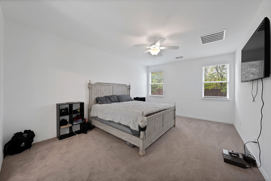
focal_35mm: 12
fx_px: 90
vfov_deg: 90.1
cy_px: 90
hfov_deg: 112.6
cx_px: 136
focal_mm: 12
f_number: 9
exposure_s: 1/6
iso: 640
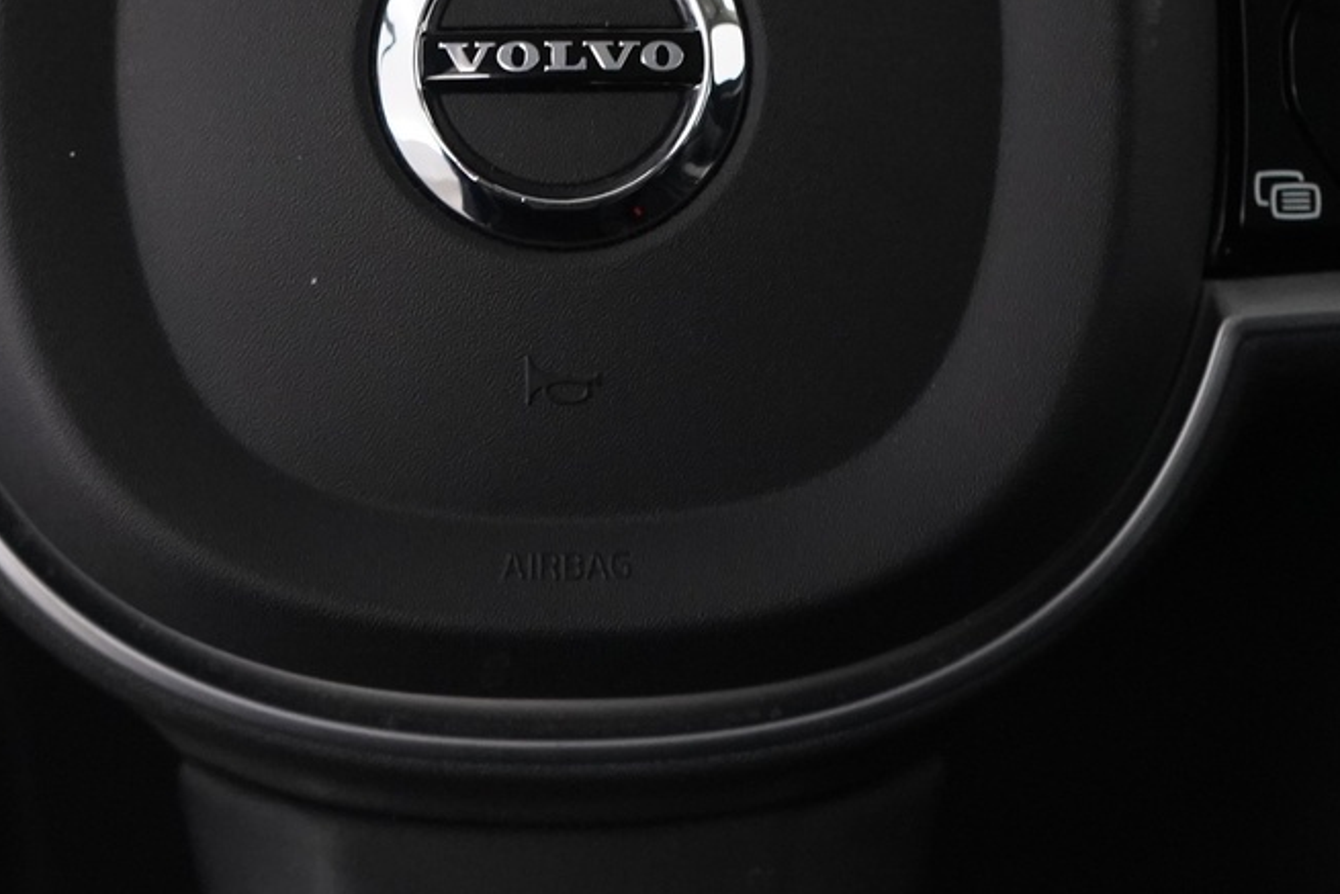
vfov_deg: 14.4
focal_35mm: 94
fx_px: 3499
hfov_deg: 21.7
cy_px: 68
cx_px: 546
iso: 4000
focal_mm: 38
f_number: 4
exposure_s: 1/60
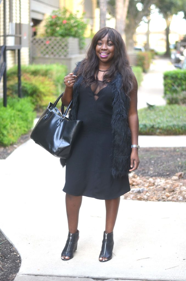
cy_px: 140
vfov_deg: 27.0
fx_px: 584
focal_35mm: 75
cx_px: 93
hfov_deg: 18.1
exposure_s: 1/350
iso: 140
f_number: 1.8
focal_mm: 50
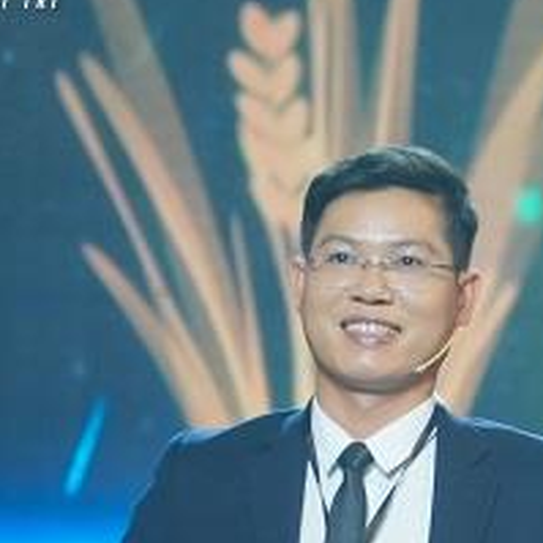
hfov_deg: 3.9
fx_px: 7887
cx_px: 655
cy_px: 494
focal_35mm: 444
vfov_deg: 3.9
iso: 1000
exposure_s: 1/125
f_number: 4
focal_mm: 105
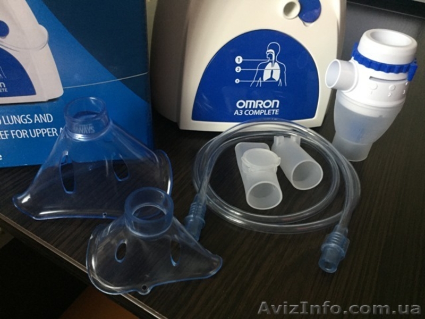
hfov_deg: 61.7
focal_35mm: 29
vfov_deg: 48.2
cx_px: 212
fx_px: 356
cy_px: 160
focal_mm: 4.15
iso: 250
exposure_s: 1/17
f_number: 2.2
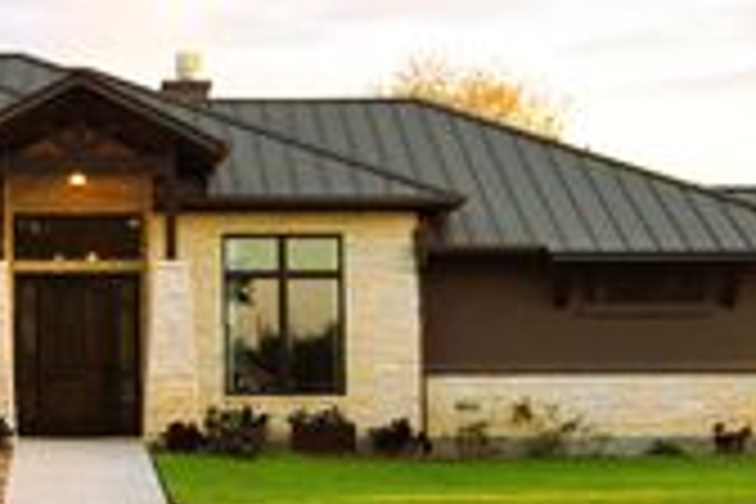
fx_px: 2247
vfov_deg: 12.7
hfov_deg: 18.6
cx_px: -14
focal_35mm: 107
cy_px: 27
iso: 200
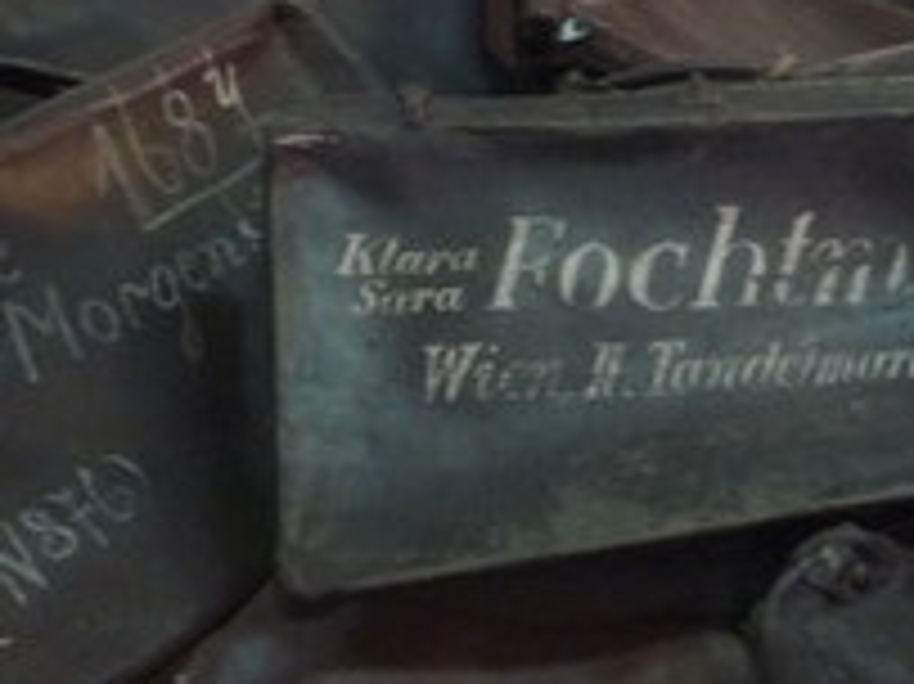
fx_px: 1953
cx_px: 486
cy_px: 418
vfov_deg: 19.8
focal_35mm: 74
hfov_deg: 26.3
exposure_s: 1/8
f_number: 2.8
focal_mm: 4.4
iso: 400
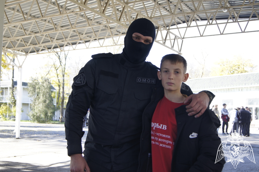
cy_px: 86
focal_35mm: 45
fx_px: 323
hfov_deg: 43.6
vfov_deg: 29.8
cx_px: 130
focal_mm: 30
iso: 100
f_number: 5
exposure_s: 1/50
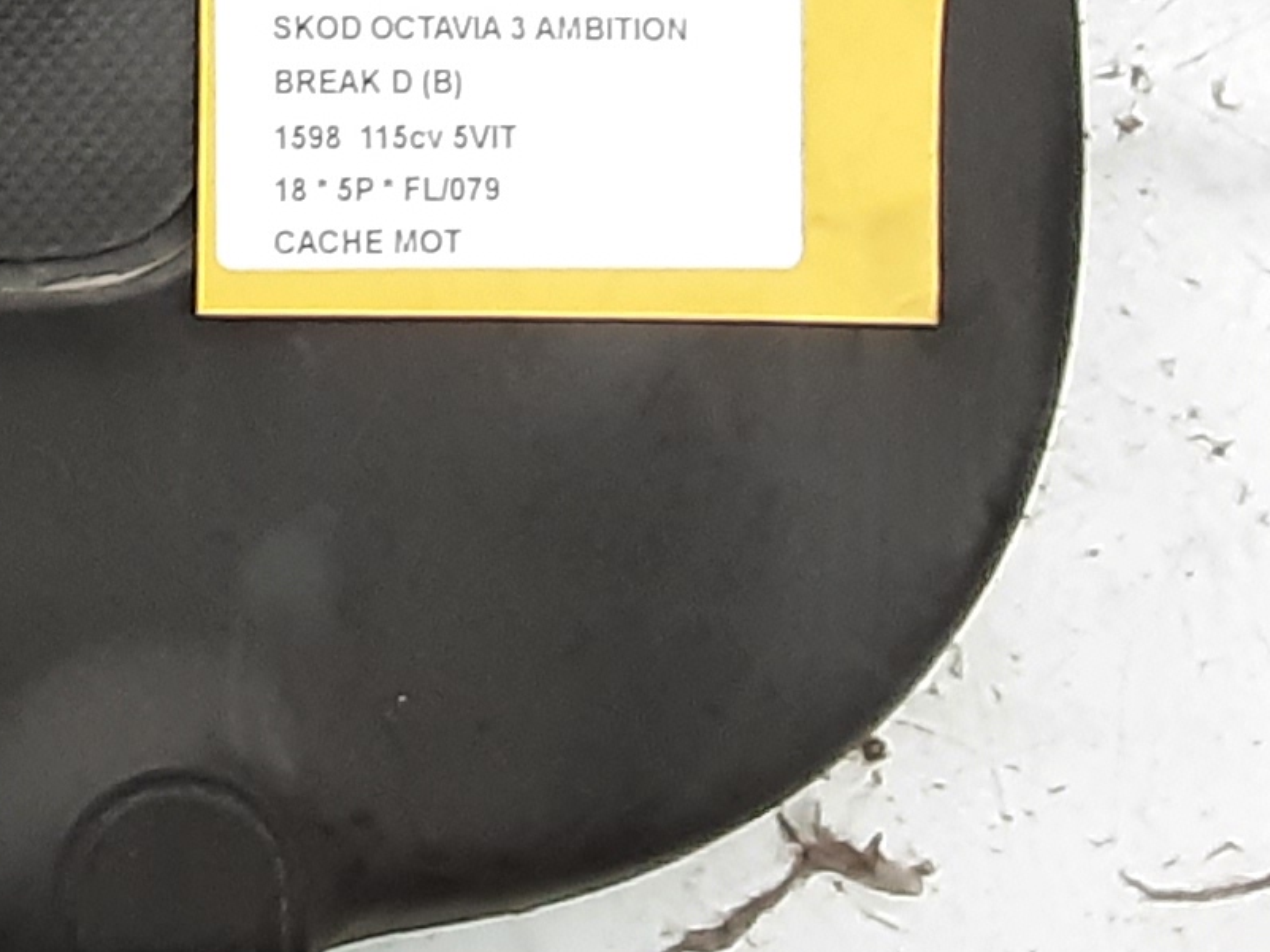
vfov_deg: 12.5
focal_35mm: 110
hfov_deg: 15.6
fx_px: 4036
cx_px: -937
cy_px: -661
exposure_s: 1/25
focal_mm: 2.91
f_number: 1.9
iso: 200
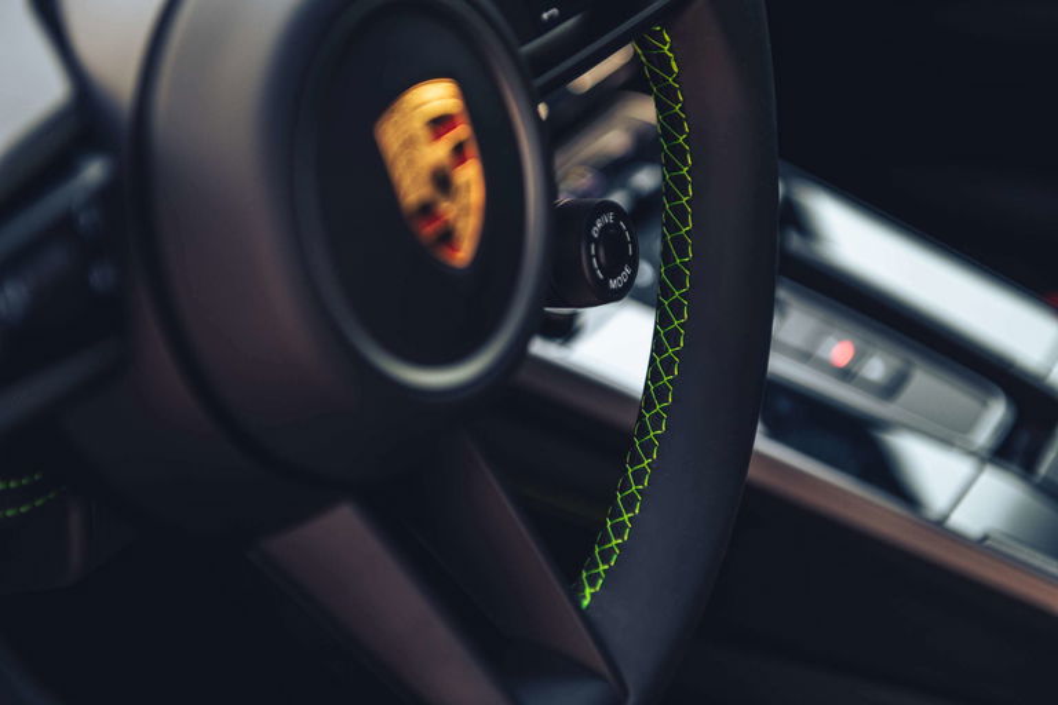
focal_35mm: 70
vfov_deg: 19.5
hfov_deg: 28.8
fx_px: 2057
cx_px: 529
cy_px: 352
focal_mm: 70
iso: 400
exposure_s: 1/160
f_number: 3.5
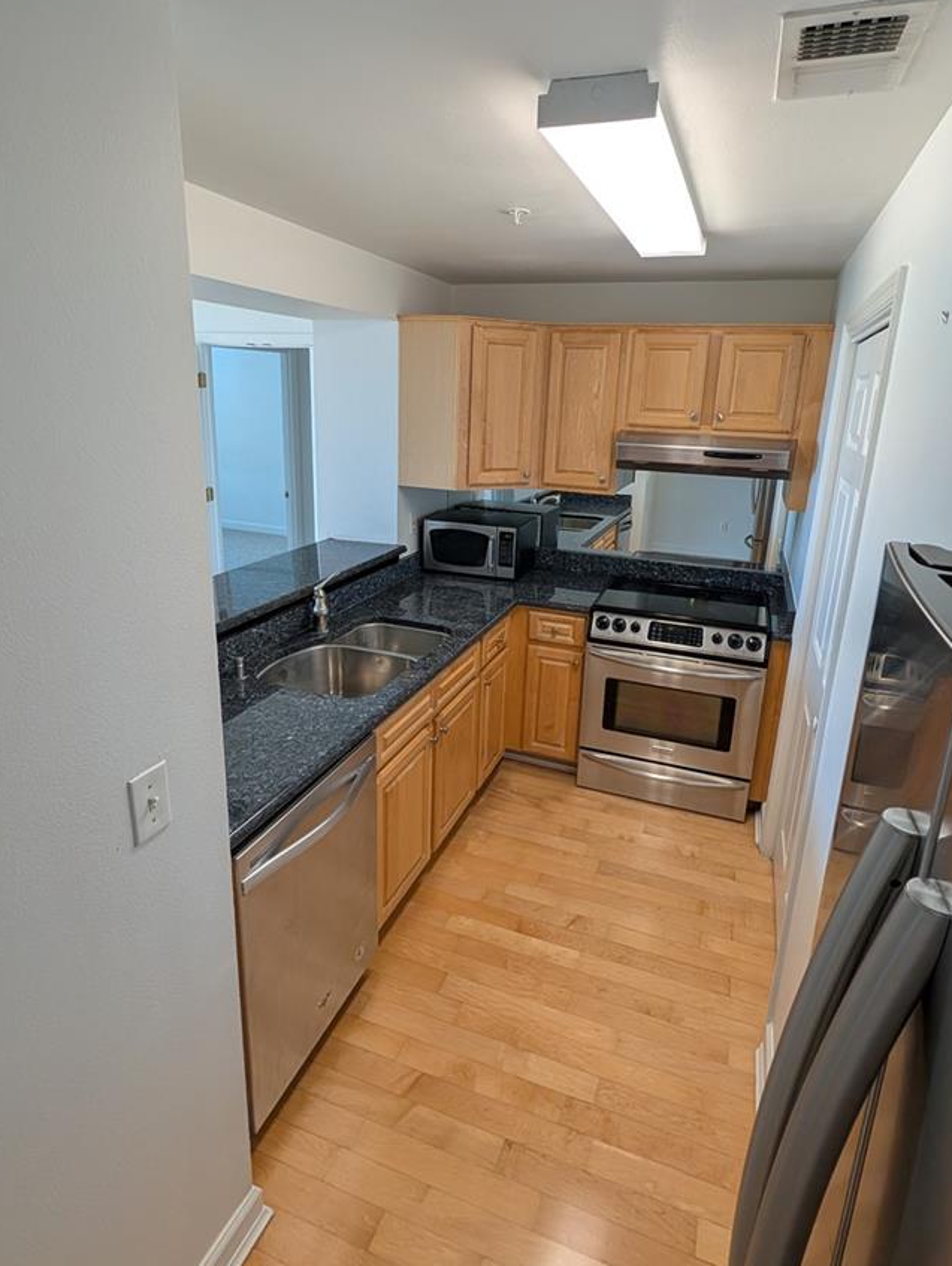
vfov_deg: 90.7
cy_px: 572
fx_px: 622
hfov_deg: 74.8
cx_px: 486
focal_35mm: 17
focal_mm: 2.02
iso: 71
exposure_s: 1/120
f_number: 1.7
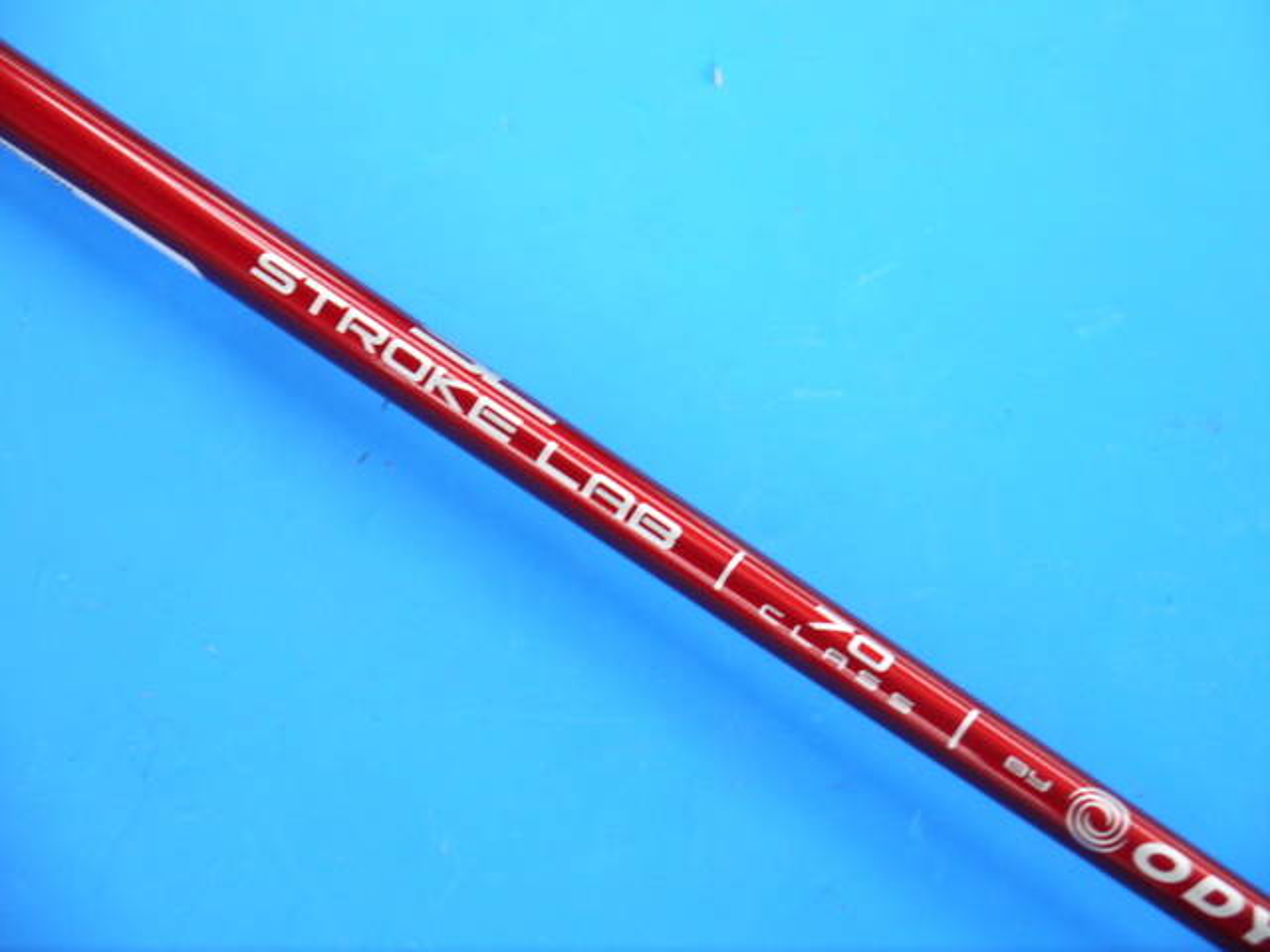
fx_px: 3082
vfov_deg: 17.6
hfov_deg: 23.3
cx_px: 635
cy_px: 476
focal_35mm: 84
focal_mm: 42
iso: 800
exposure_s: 1/80
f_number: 5.6
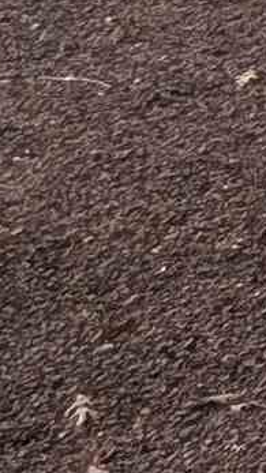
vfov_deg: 14.5
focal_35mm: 125
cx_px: 1083
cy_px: -443
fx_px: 1569
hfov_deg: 7.1
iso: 39
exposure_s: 1/726
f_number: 2.2
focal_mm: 1.95
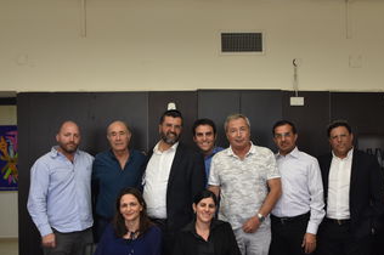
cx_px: 222
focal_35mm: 38
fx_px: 405
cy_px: 152
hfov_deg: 50.5
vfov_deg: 34.9
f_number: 5
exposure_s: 1/100
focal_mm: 20
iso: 800
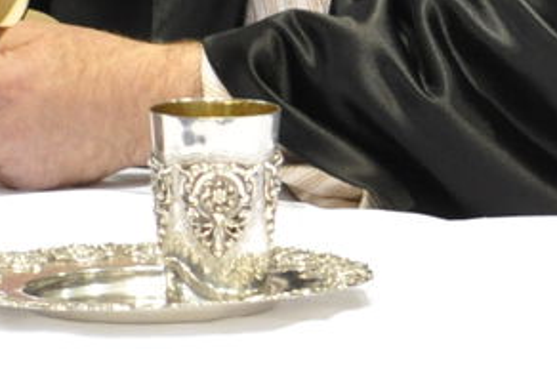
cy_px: -382
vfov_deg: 1.0
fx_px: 20559
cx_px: 6
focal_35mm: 1332
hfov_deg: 1.6
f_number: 6.3
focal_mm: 185
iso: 1600
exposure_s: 1/80
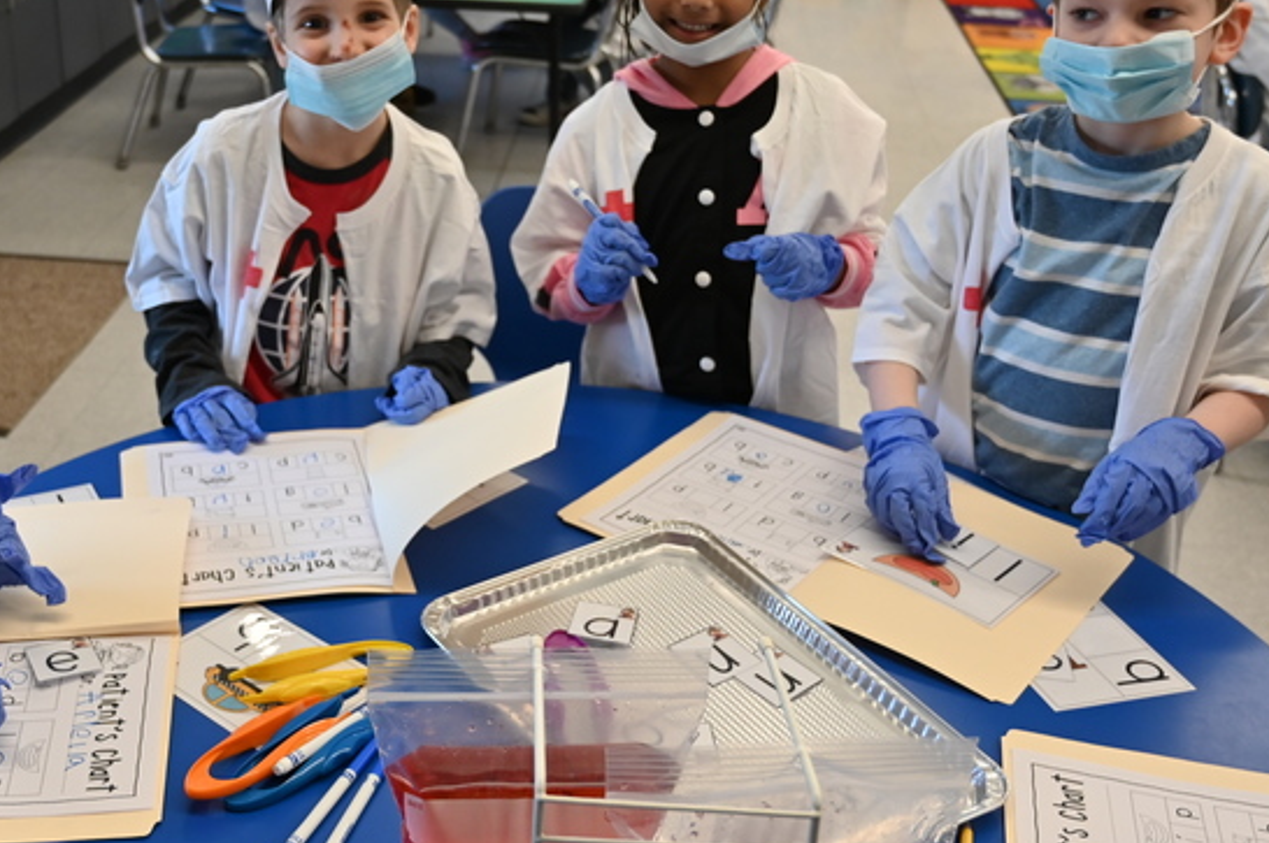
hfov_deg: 43.1
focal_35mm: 45
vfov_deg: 29.8
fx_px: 1585
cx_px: 430
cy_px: 366
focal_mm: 24
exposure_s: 1/125
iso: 900
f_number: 4
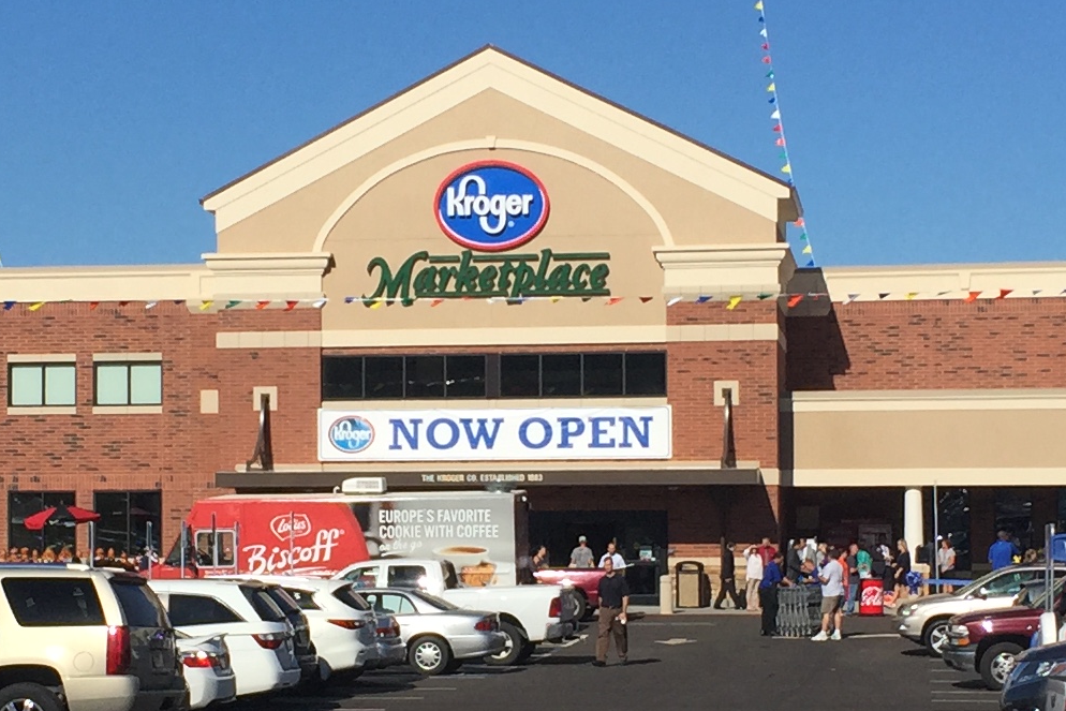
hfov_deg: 20.6
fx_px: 2932
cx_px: 406
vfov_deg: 13.8
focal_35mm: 99
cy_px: 450
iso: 32
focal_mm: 4.15
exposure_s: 1/3968
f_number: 2.2
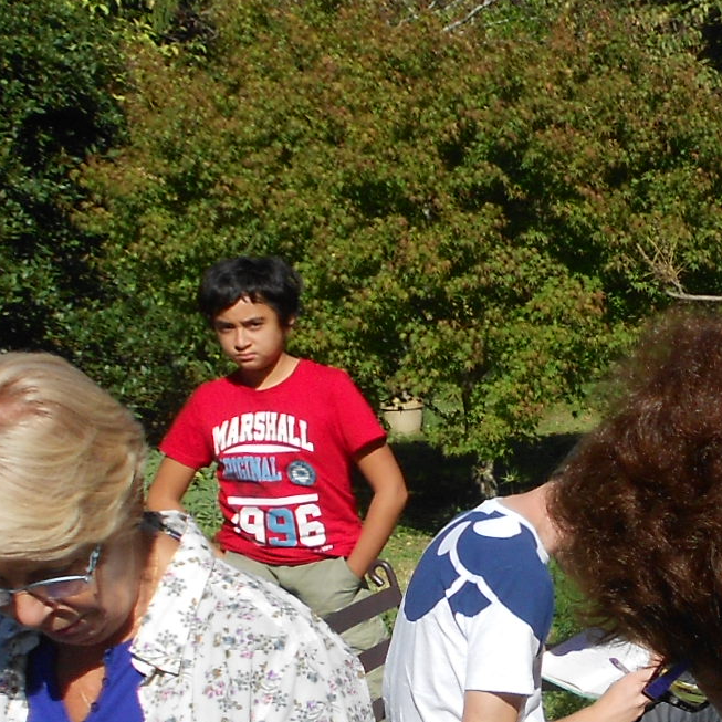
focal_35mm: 80
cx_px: 928
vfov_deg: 21.3
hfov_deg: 20.0
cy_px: 628
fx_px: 1888
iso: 80
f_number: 3.2
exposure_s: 1/1250
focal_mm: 4.6
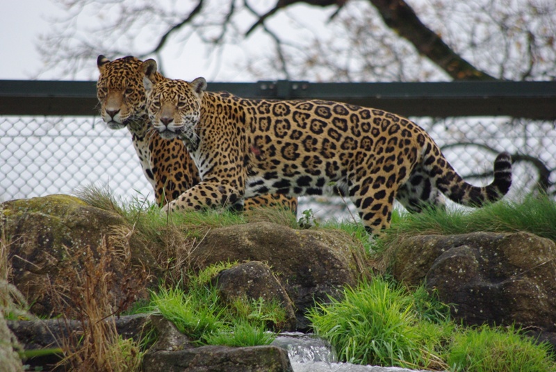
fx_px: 6960
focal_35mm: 450
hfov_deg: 4.6
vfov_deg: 3.1
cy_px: 186
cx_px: 278
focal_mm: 300
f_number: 5.8
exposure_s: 1/250
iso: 800
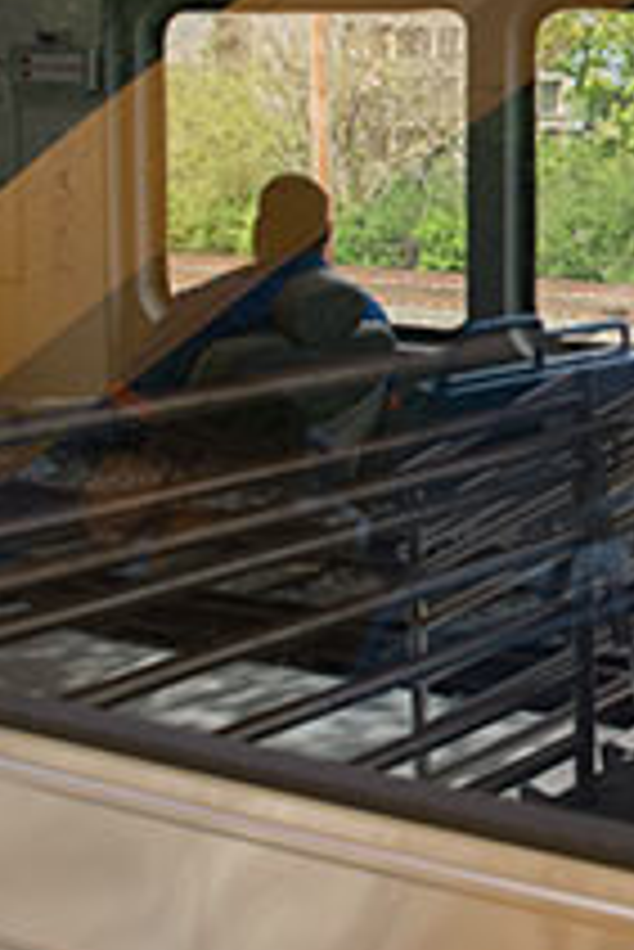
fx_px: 1741
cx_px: 1048
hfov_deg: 17.7
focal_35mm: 66
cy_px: 380
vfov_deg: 30.4
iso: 200
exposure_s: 1/500
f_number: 4.8
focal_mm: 24
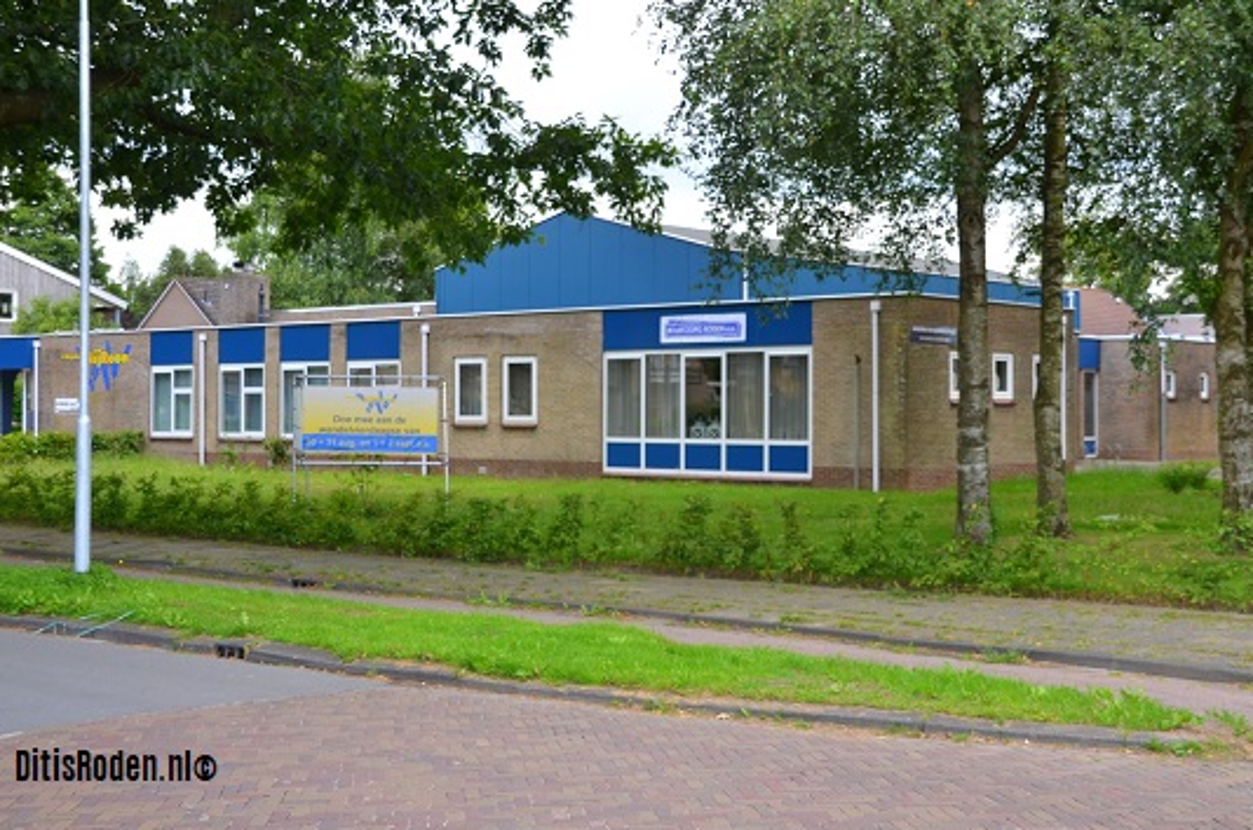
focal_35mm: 52
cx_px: 648
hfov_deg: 38.6
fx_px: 1791
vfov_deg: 26.1
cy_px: 377
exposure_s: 1/160
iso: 200
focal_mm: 31
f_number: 6.3
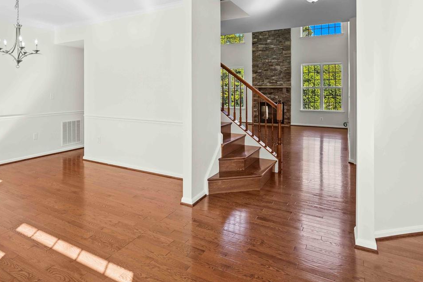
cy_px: 89
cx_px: 163
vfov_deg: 51.9
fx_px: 282
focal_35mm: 24
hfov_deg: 72.7
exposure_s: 1/30
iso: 125
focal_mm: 16
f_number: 4
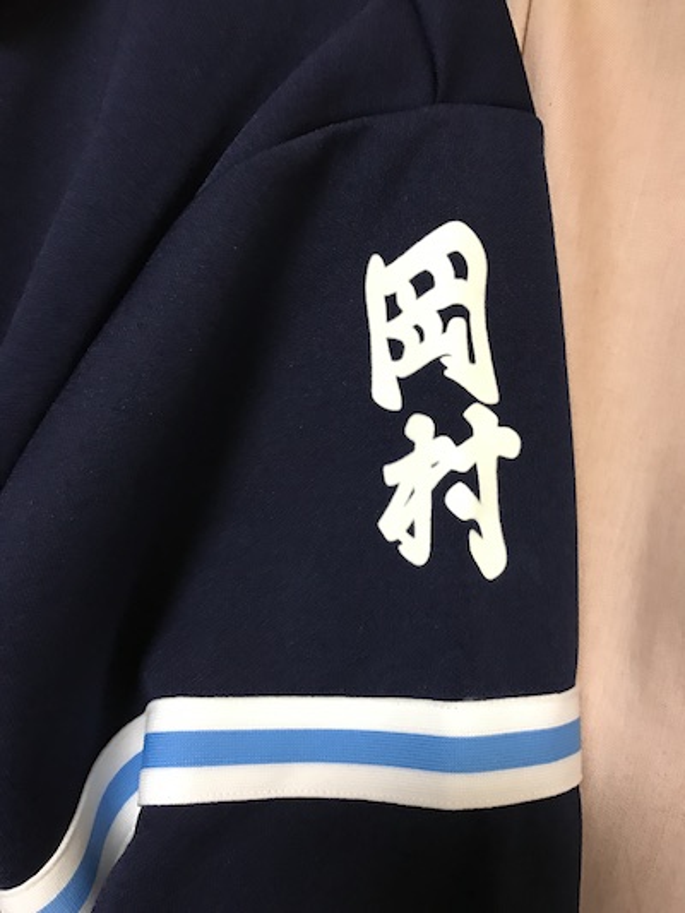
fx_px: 738
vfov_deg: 63.4
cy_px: 456
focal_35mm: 28
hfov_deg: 49.8
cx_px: 342
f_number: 1.8
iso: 100
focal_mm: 3.99
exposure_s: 1/13
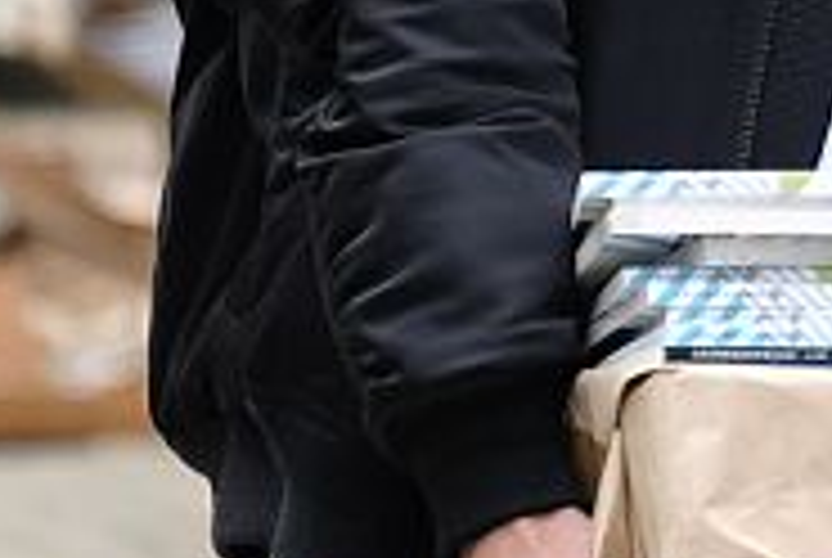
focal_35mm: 1515
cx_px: 1880
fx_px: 35069
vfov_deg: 0.9
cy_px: -387
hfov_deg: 1.4
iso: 500
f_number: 4.5
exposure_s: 1/500
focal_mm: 156.1
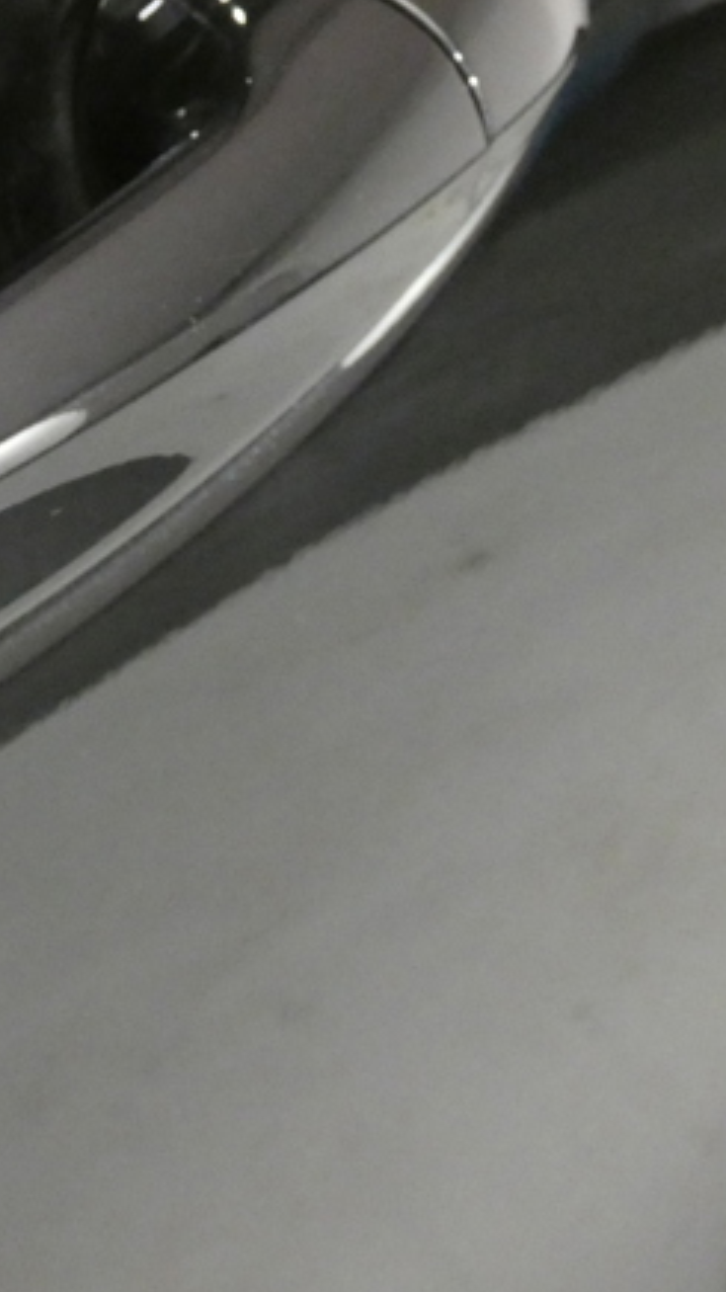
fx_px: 3973
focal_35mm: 116
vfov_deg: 18.4
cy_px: 492
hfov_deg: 10.3
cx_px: -95
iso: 1600
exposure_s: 1/15
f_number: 4.1
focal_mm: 10.4
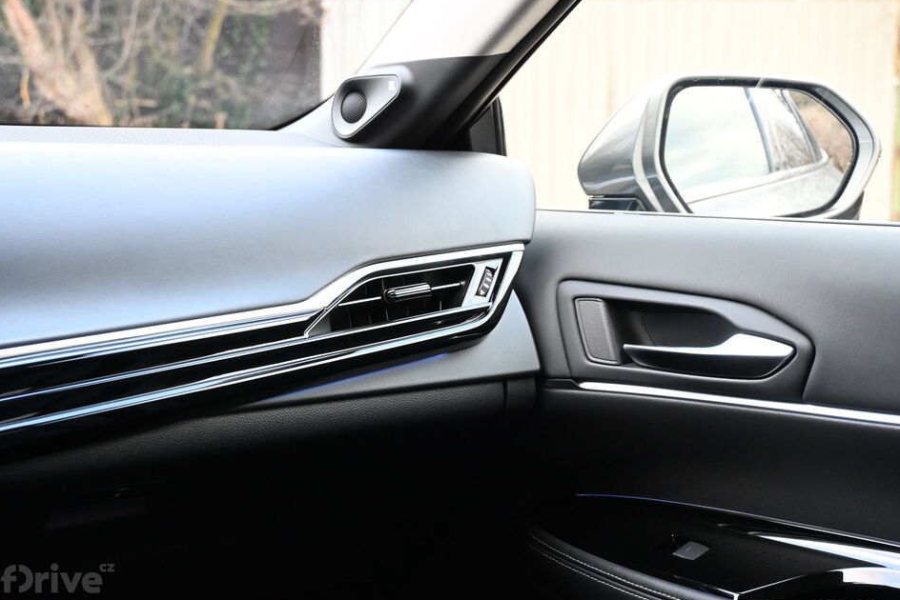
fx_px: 1525
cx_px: 449
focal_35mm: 61
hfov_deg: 32.9
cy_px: 301
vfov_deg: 22.3
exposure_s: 1/125
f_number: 5.6
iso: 3200
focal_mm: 40
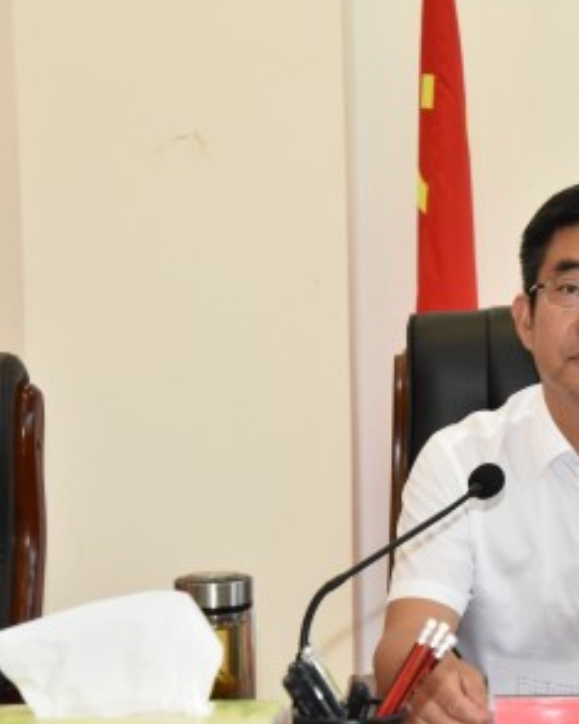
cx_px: 579
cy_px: 394
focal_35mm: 120
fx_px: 2572
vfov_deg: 16.0
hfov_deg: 12.7
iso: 5000
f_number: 6.3
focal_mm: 66
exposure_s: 1/80
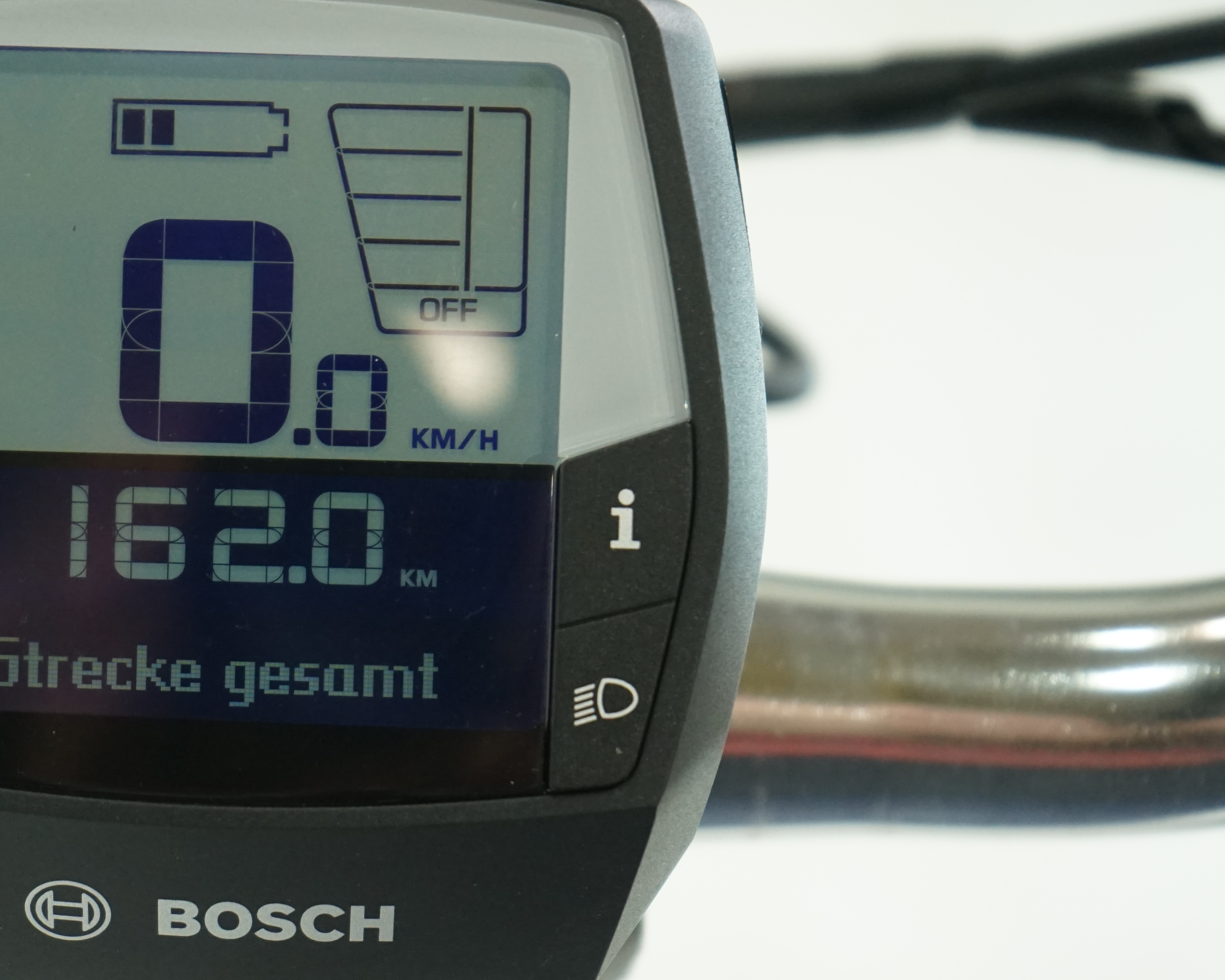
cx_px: 219
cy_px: 487
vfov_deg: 13.5
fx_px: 4133
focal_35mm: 114
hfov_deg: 16.7
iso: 2000
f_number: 5.6
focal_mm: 70
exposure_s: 1/200
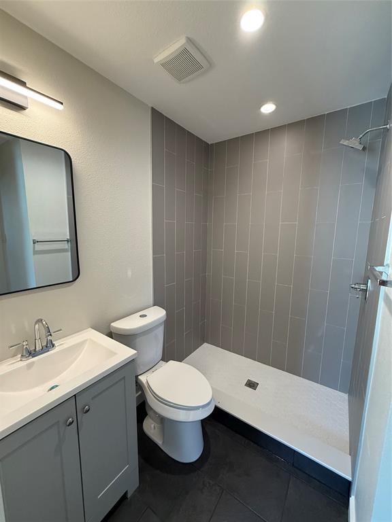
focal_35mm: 14
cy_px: 261
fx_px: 211
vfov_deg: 102.1
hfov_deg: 85.7
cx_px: 196
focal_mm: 2.22
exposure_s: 1/120
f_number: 2.2
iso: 320
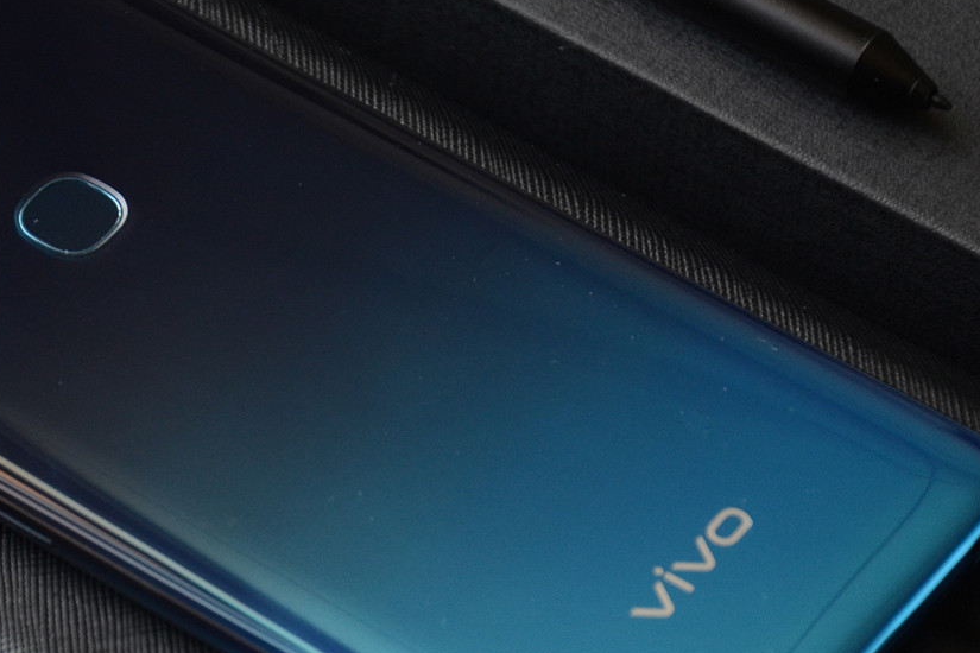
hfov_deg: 7.2
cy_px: 373
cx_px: 246
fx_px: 7782
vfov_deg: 4.8
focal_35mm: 286
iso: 1000
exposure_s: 1/125
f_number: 5.6
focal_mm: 105
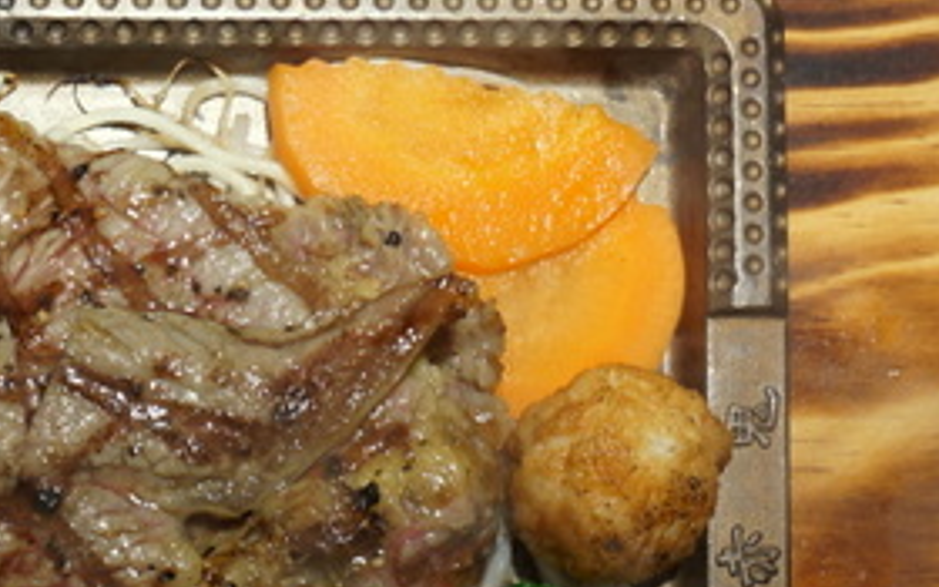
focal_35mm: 101
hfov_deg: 19.9
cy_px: 545
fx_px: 2589
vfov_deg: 12.8
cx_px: -20
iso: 400
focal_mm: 29
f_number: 4.5
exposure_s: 1/60
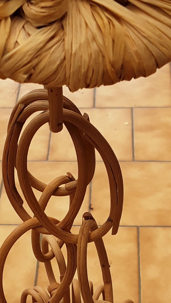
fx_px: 556
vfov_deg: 30.1
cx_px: 61
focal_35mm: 69
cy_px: 227
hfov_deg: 17.5
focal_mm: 2.91
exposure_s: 1/195
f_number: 1.9
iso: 40
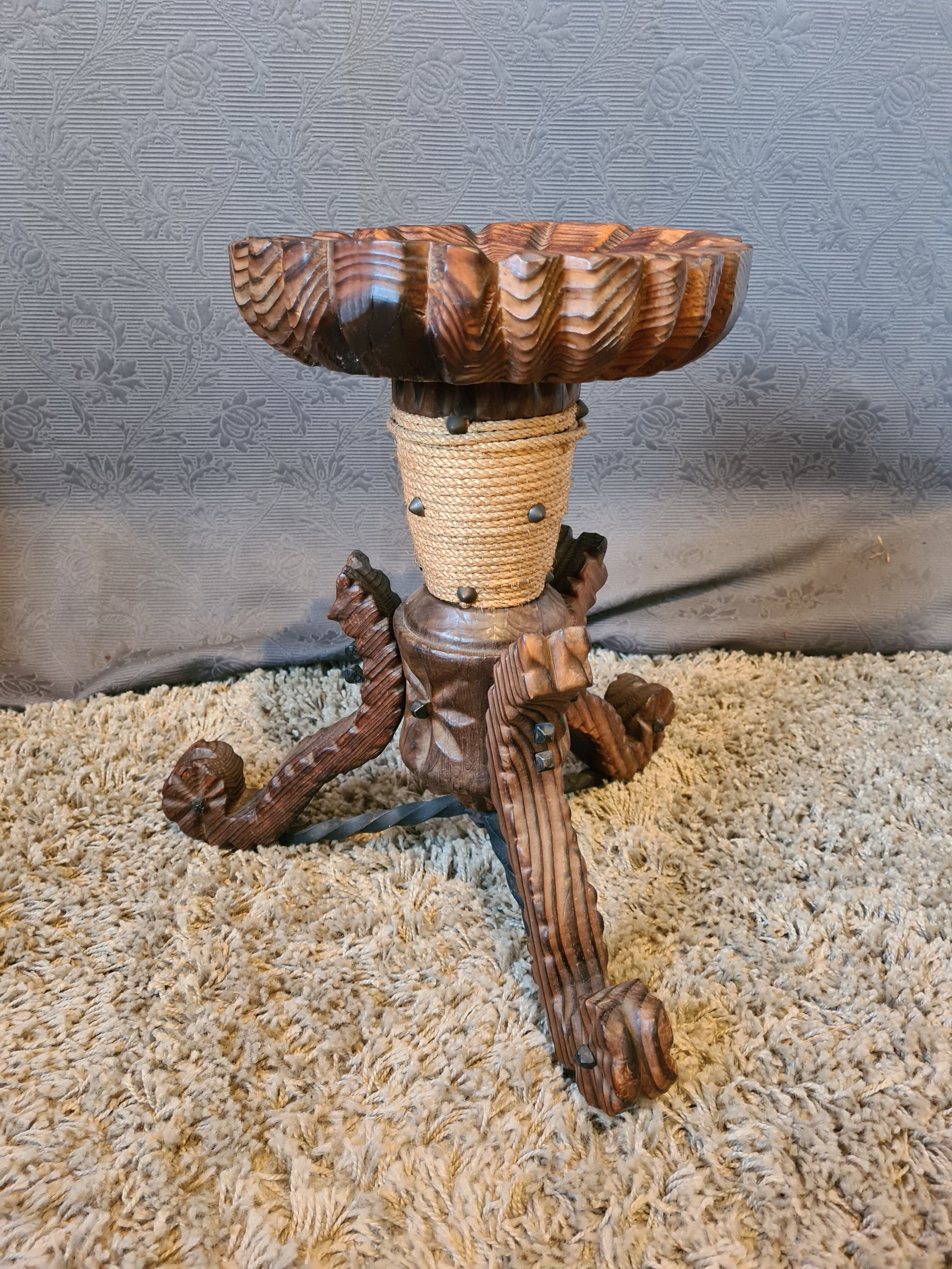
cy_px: 634
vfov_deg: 67.3
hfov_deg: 53.1
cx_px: 476
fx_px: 953
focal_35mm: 26
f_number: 1.8
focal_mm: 5.4
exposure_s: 1/33
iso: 640
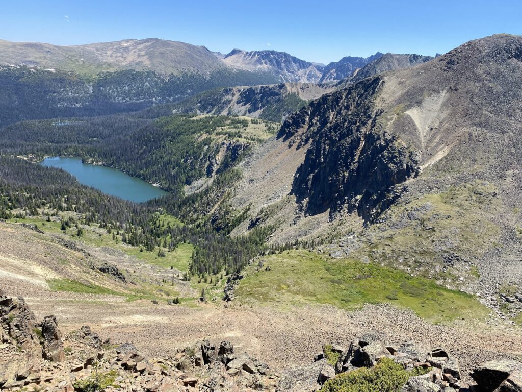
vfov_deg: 53.1
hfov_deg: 67.3
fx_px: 392
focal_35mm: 26
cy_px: 196
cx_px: 261
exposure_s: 1/1585
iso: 32
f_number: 1.8
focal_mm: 4.25
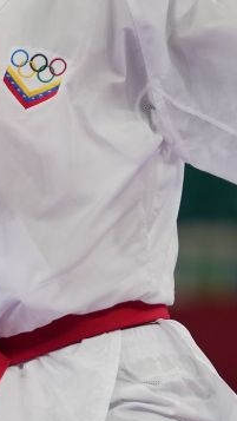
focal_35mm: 929
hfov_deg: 1.3
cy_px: 179
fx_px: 10372
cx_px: 110
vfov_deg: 2.3
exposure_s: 1/1000
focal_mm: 176
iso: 500
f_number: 2.8
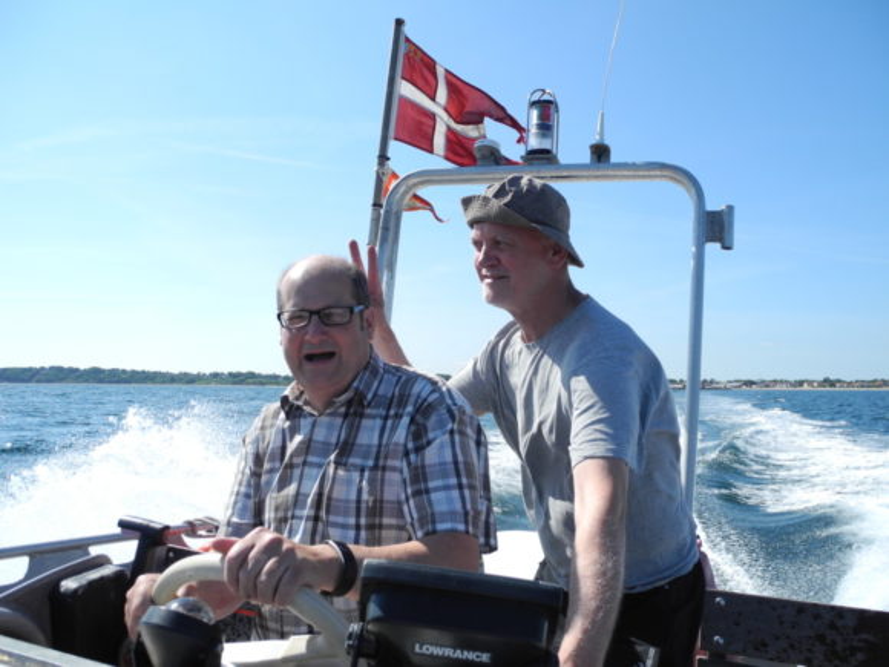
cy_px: 334
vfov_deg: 49.7
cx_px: 444
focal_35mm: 28
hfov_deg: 63.4
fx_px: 719
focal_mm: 6
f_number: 3.5
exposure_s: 1/992
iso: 100
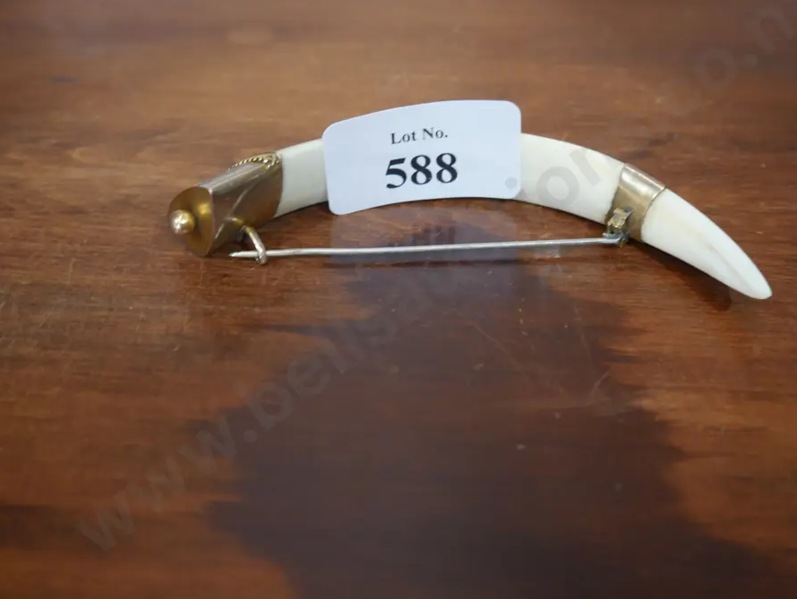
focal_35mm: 46
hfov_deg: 41.1
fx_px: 1060
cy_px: 267
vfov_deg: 31.5
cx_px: 450
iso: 640
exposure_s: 1/60
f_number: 4.5
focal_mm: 20
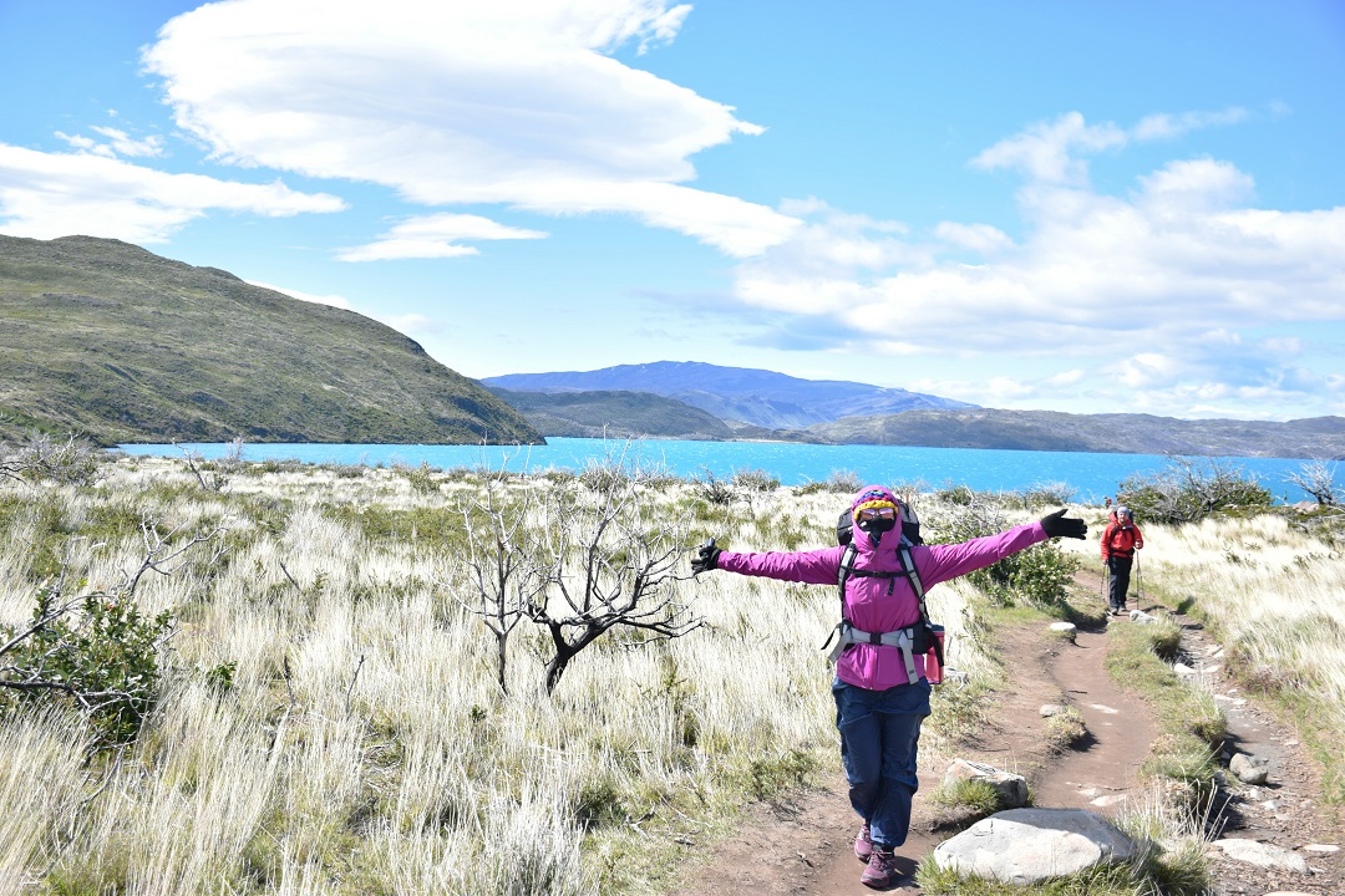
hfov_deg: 53.1
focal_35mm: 36
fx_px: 1345
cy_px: 448
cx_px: 672
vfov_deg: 36.9
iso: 100
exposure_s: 1/500
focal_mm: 24
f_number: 3.8
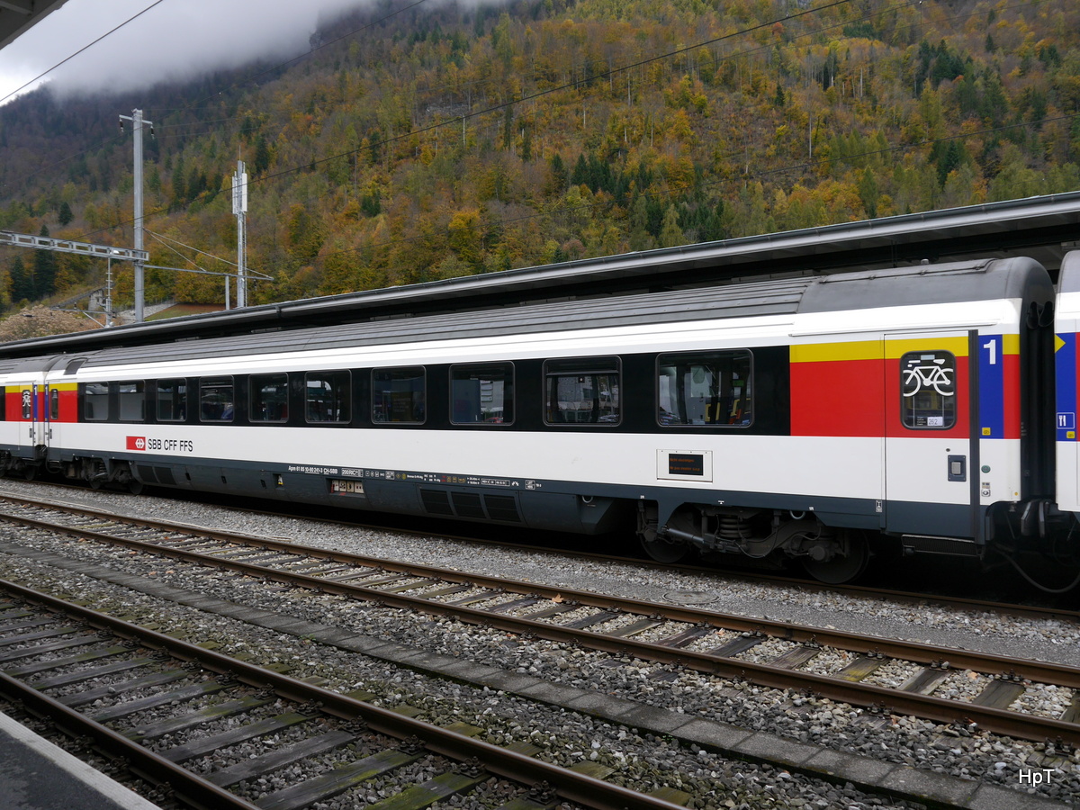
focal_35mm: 28
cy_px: 405
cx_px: 540
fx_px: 874
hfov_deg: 63.4
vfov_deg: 49.7
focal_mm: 14
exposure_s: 1/160
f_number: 5
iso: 160
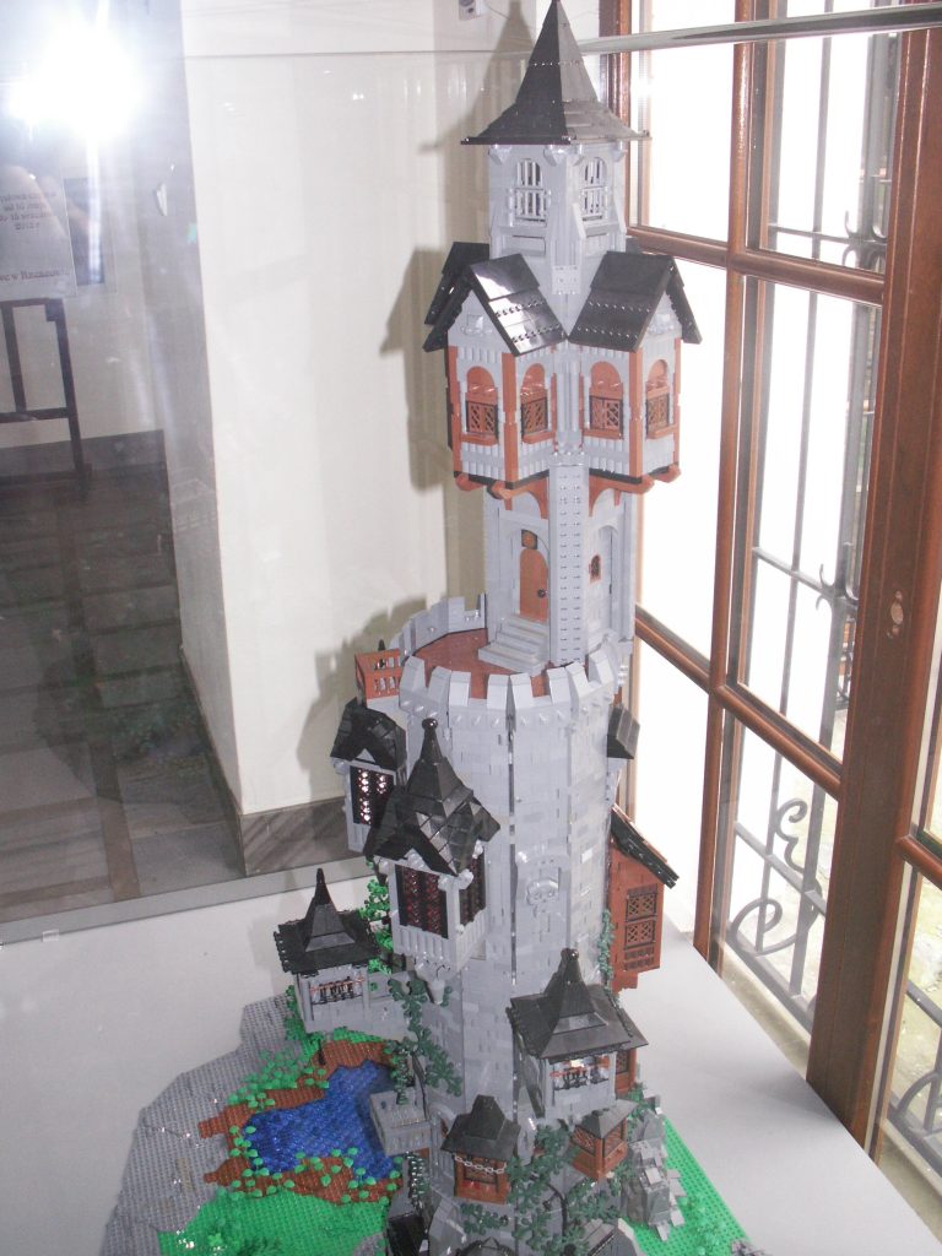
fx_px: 1270
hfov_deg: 40.7
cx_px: 471
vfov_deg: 52.6
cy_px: 628
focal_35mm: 35
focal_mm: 5.86
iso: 160
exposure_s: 1/60
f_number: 2.8
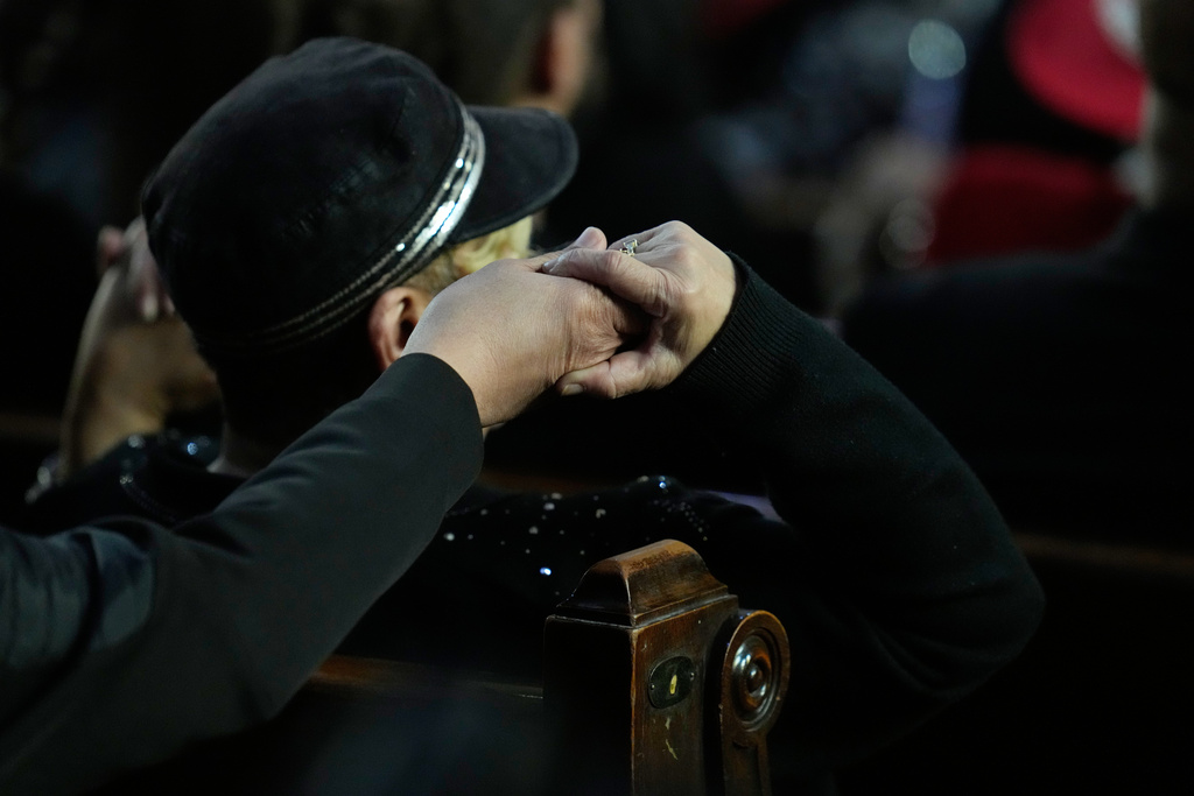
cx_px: 597
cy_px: 398
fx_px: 13268
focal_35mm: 400
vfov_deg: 3.4
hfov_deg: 5.2
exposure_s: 1/500
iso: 6400
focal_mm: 400
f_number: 3.2
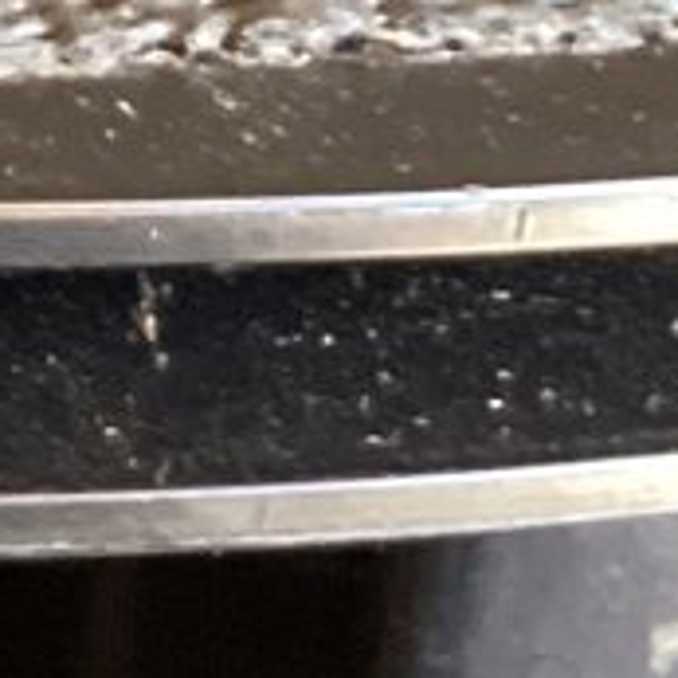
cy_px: -131
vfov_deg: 7.3
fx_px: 5296
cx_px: -1507
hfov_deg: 6.5
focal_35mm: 239
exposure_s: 1/50
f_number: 2.4
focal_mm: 3.3
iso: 320
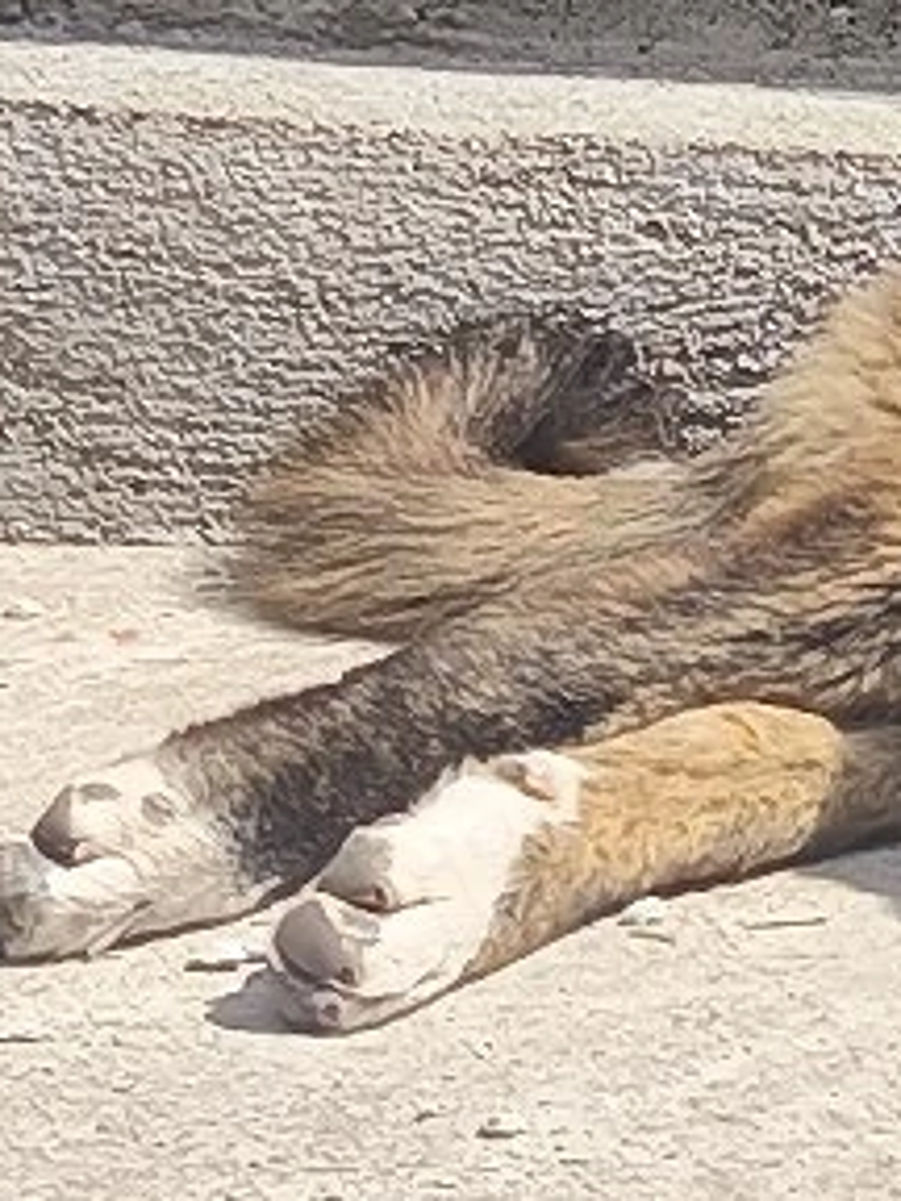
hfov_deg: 7.0
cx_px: 1906
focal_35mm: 204
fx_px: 7080
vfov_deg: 9.2
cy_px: -1099
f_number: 1.65
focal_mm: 6.18
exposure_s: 1/1000
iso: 50
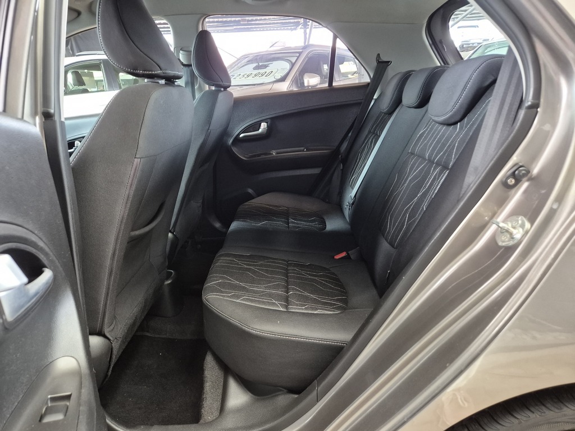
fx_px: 382
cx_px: 288
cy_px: 216
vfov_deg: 58.9
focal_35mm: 23
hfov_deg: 73.9
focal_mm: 5.4
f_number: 1.8
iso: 1000
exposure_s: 1/100
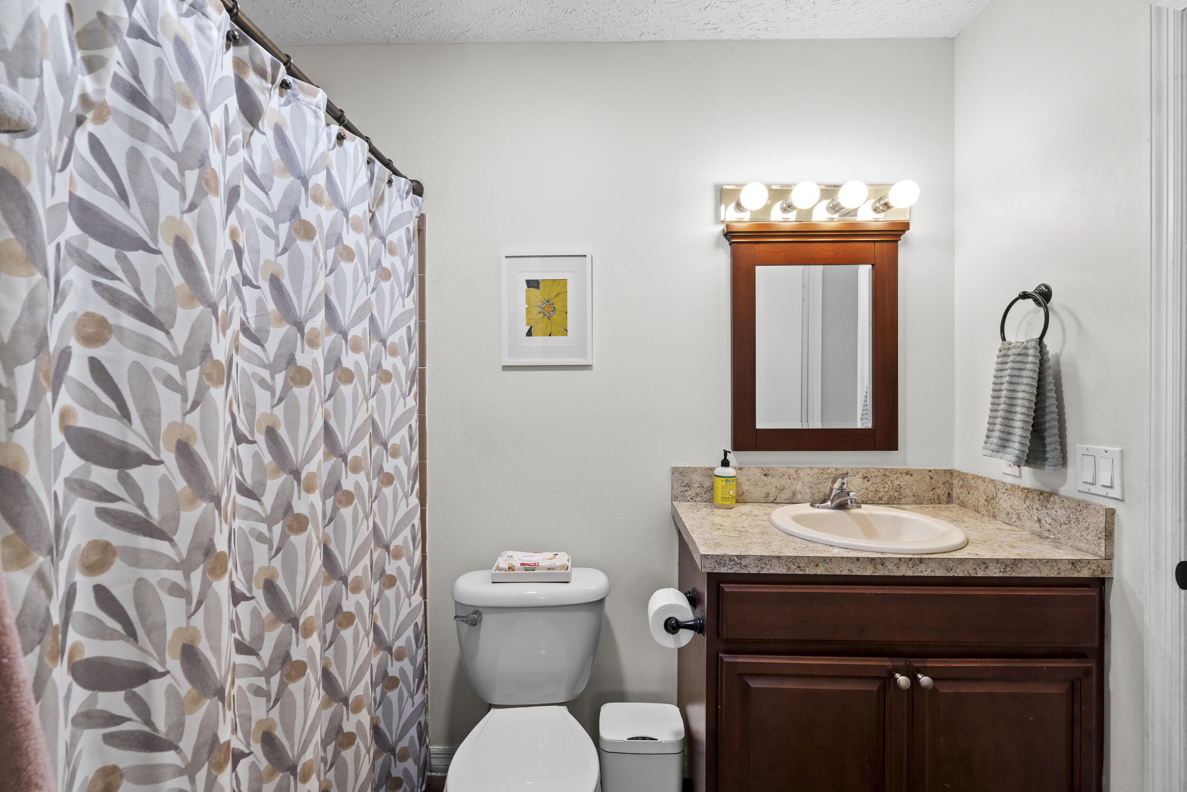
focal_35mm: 16
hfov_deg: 96.7
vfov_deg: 73.8
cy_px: 396
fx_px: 528
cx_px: 594
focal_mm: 16
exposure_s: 1/4
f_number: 9
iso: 400
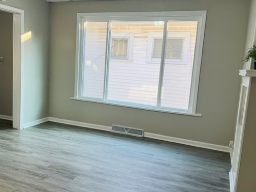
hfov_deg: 55.2
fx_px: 244
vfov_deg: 42.9
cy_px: 94
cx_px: 113
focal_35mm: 33
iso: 32
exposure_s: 1/148
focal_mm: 5.7
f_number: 1.5
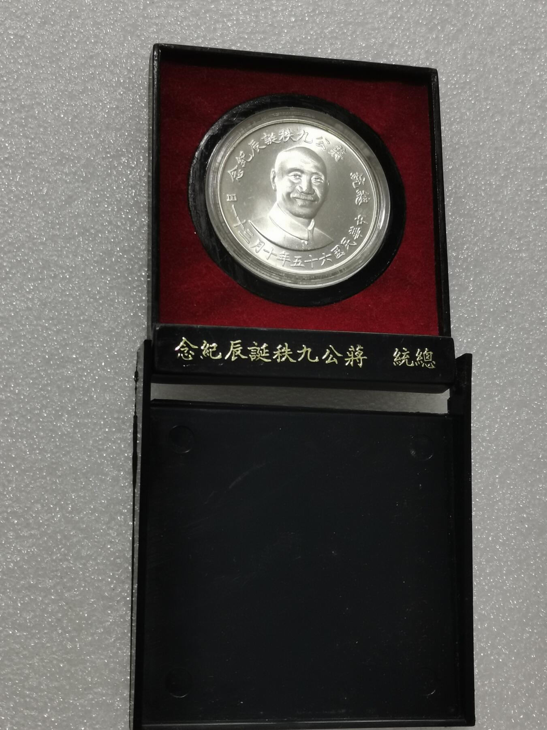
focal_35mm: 61
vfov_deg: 31.7
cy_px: 365
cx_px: 274
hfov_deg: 24.0
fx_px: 1285
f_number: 1.8
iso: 80
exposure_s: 1/180
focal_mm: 5.58
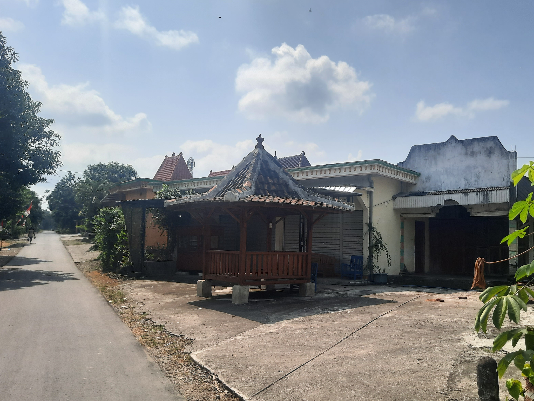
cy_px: 227
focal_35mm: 32
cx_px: 308
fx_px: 494
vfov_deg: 44.1
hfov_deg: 56.6
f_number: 2
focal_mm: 4.6
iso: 32
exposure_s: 1/1876
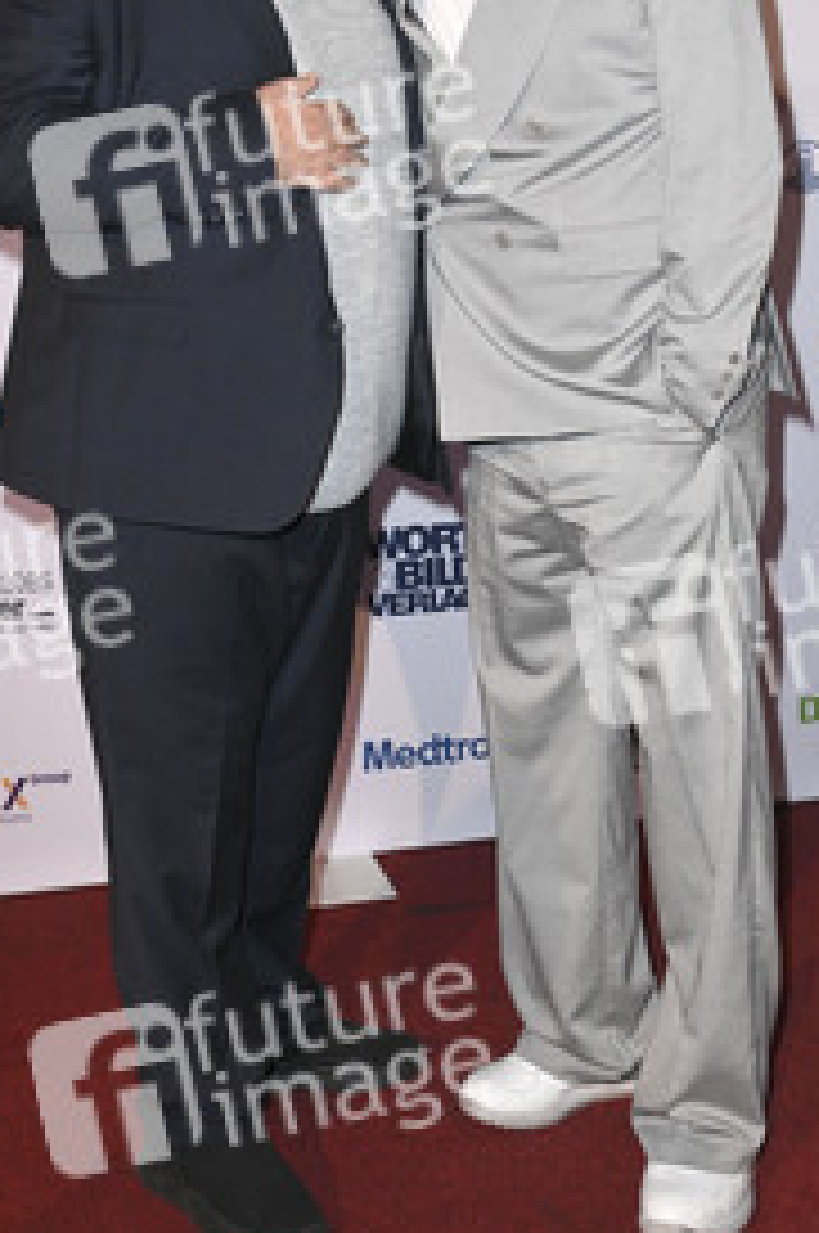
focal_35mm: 70
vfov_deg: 28.7
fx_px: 2395
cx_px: 392
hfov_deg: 19.4
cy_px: 396
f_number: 5.6
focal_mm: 48
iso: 3200
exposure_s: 1/200
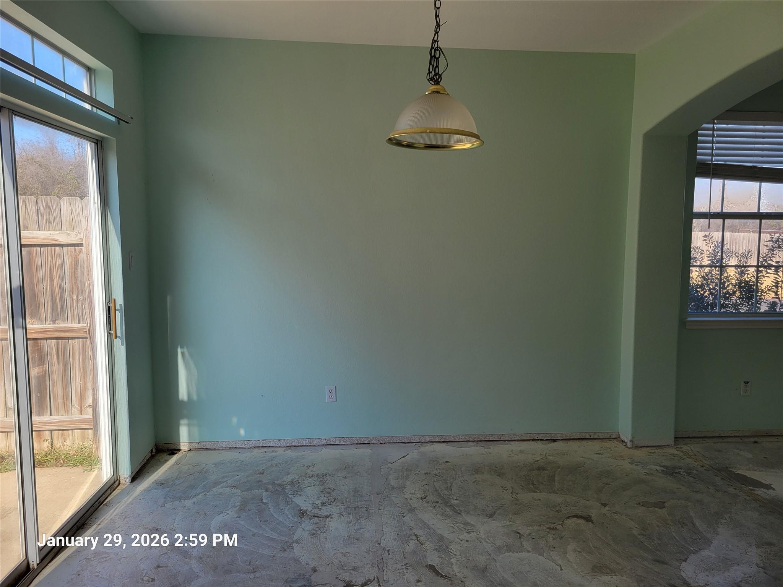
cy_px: 294
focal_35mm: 26
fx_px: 588
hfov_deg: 67.3
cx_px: 392
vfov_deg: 53.1
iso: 40
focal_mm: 5.4
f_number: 1.8
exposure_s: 1/253
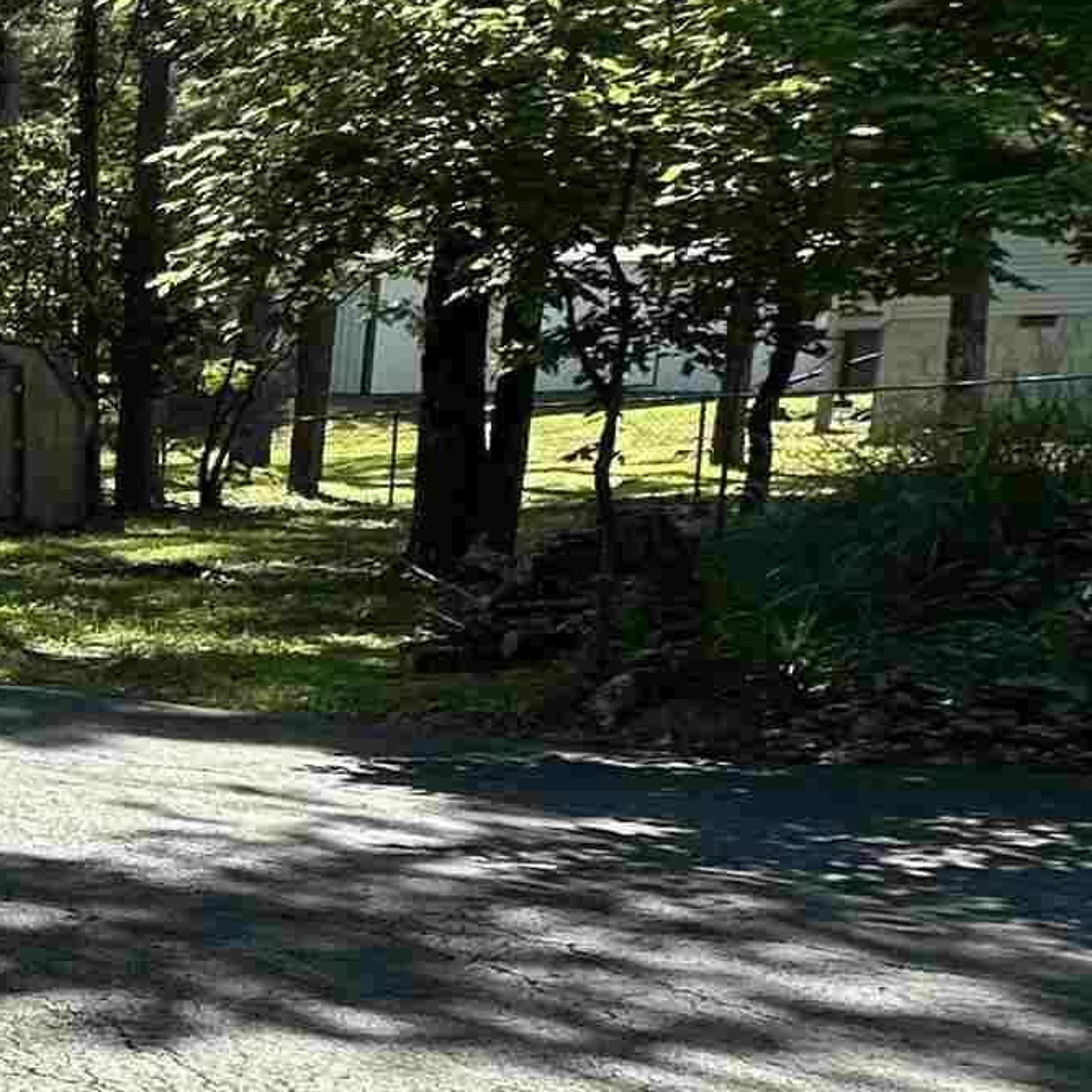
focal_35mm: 57
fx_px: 2034
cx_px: -1316
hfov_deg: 16.9
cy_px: 660
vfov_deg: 30.0
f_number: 2.2
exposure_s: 1/532
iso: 40
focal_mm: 2.22
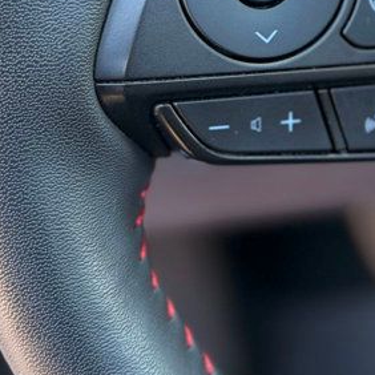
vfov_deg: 11.2
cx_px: 443
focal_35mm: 154
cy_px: -62
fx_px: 1887
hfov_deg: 11.1
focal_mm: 6.76
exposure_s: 1/82
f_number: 1.78
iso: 160
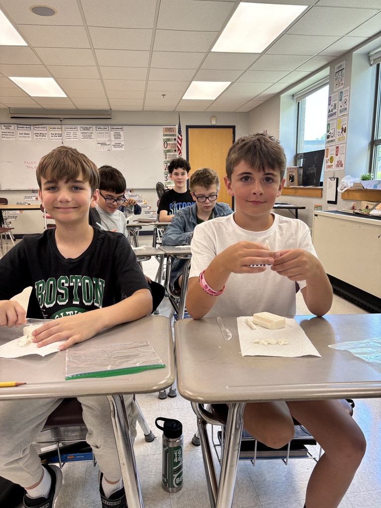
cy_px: 254
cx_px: 190
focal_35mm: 26
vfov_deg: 67.3
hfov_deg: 53.1
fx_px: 382
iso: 100
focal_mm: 5.96
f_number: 1.6
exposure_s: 1/120
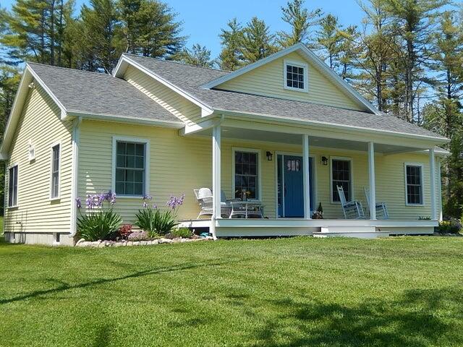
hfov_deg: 45.8
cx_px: 232
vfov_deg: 35.1
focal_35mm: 41
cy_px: 174
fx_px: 548
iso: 125
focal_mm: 7.3
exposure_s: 1/800
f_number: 4.2
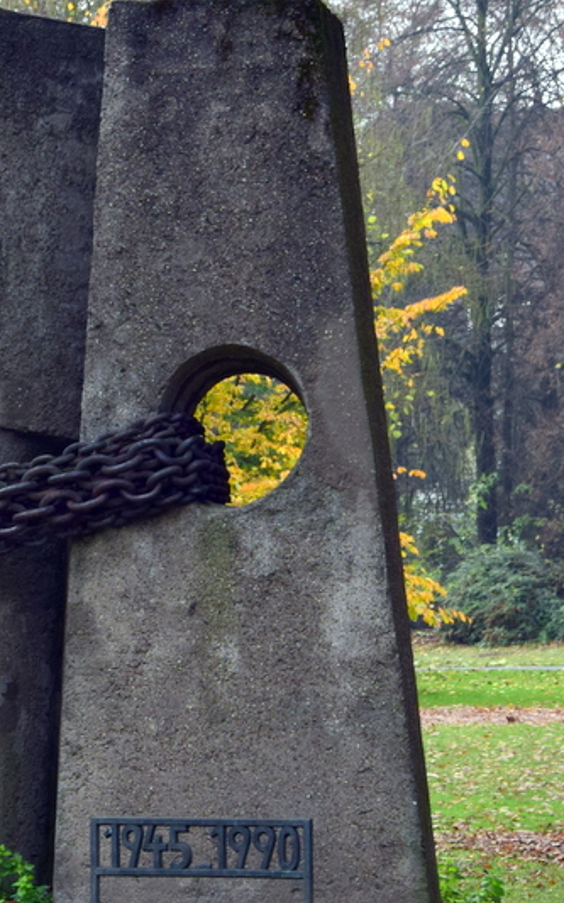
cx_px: 0
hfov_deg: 11.3
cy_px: 452
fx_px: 2829
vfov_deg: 18.1
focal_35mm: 115
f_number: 10
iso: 400
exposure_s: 1/200
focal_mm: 50
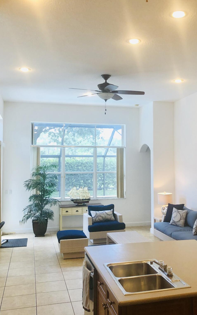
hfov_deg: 32.4
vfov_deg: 50.3
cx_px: 135
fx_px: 335
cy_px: 146
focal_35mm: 39
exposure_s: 1/40
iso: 25
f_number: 1.8
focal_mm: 4
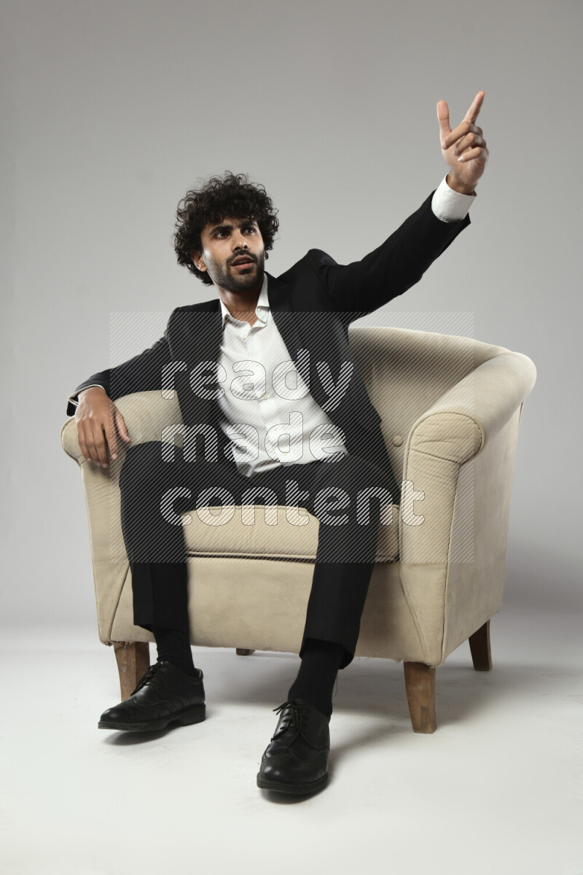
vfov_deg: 48.5
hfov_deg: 33.4
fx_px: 972
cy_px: 438
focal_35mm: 40
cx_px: 292
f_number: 5.6
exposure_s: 1/125
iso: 400
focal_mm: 40
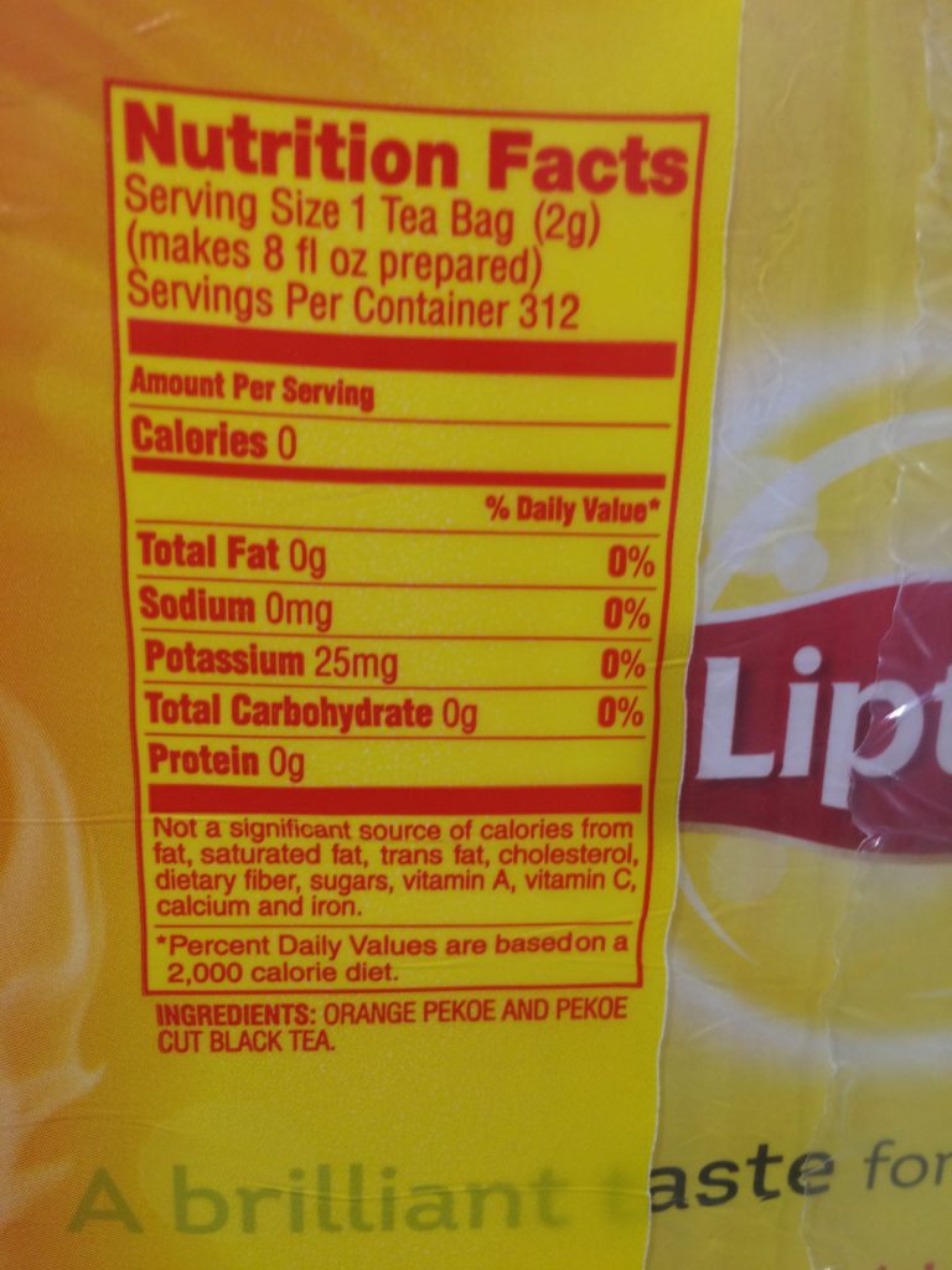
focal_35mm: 29
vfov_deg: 61.7
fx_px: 1063
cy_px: 635
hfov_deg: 48.2
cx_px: 476
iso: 80
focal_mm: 4.15
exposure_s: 1/30
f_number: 2.2
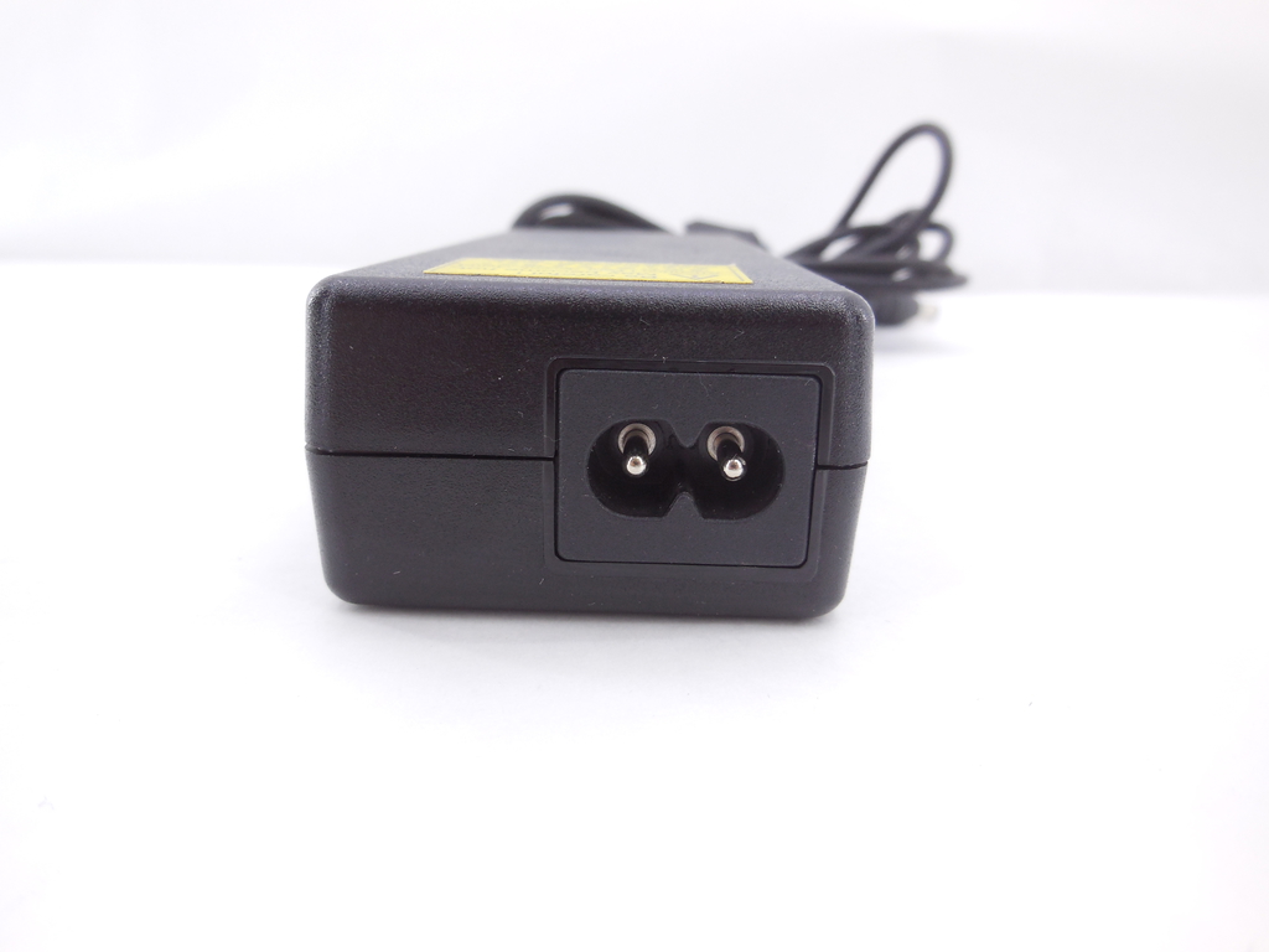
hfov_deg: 69.4
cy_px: 476
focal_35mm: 25
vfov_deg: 54.9
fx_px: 916
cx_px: 634
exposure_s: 1/40
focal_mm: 4.5
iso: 125
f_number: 3.1
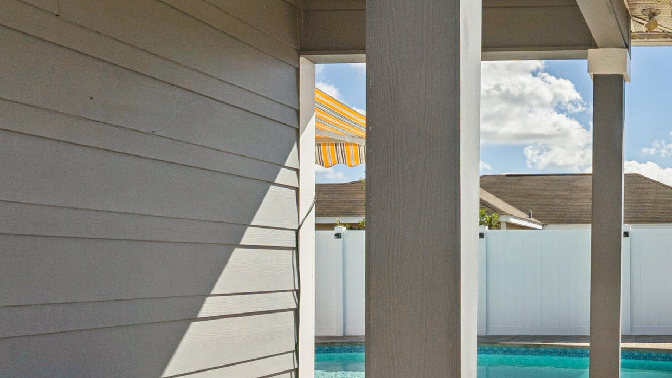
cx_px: 672
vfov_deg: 31.0
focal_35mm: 38
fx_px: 677
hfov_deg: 44.8
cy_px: 242
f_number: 8
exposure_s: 1/640
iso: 100
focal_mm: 10
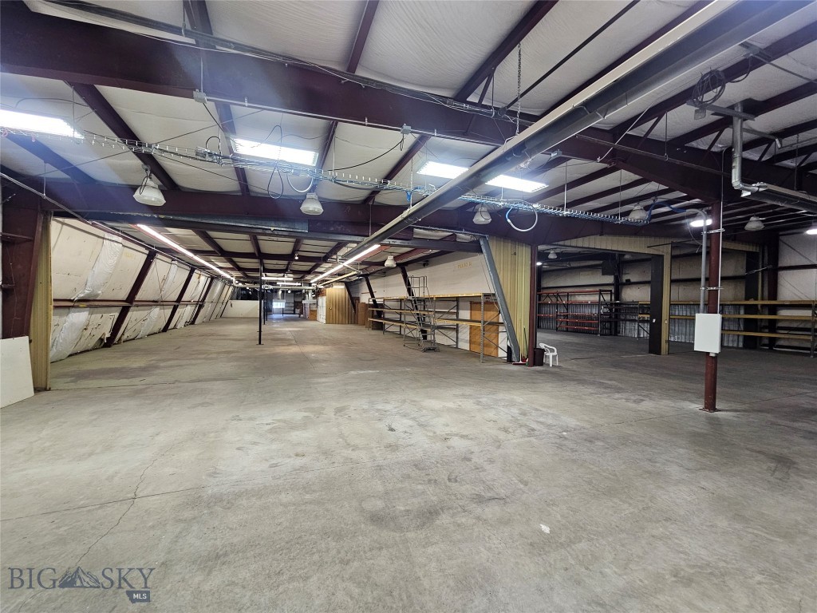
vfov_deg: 89.9
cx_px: 408
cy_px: 306
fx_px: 307
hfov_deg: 106.2
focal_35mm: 13
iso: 160
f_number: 2.2
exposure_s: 1/60
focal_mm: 2.2
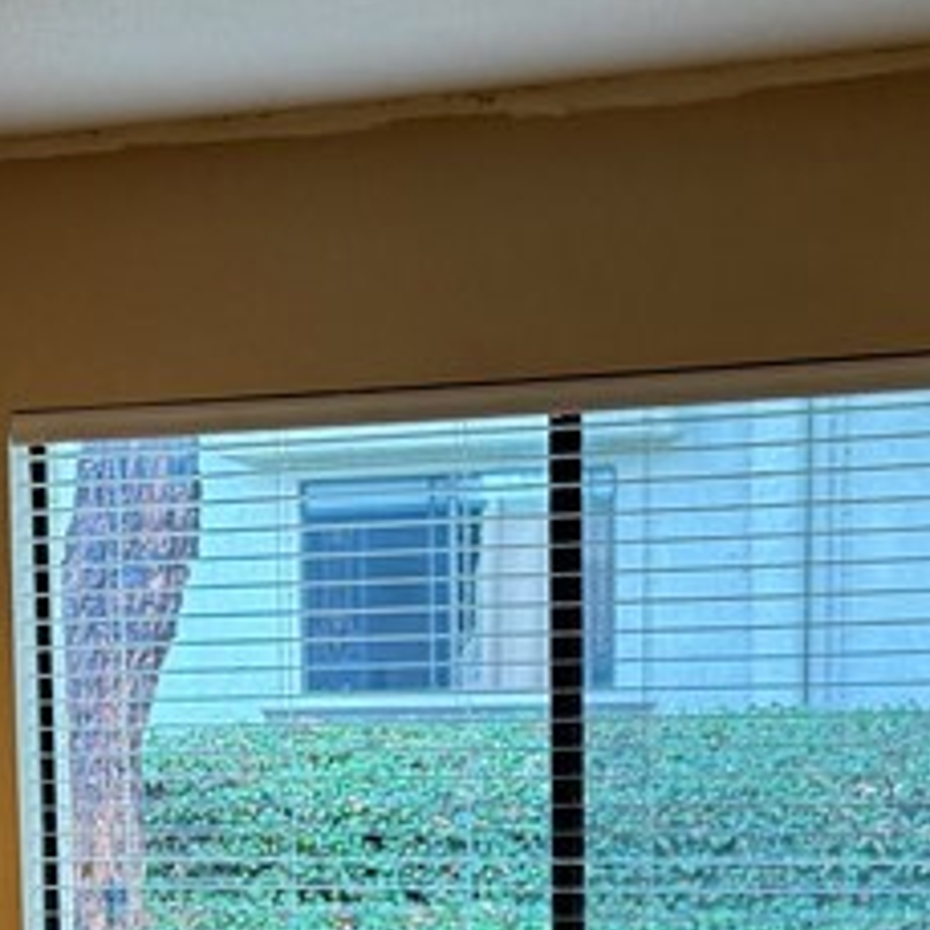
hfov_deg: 18.1
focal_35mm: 95
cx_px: 158
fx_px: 2888
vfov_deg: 17.7
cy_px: 1007
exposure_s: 1/60
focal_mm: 6.76
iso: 100
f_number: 1.78
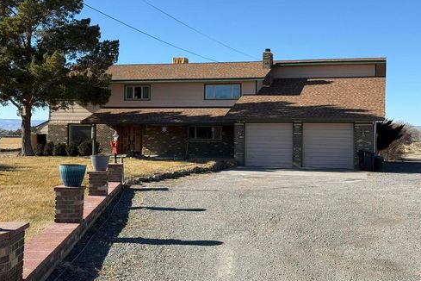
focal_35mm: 51
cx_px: 211
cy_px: 126
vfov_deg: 26.5
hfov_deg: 38.9
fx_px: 596
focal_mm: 6.76
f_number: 1.78
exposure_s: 1/3378
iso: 64
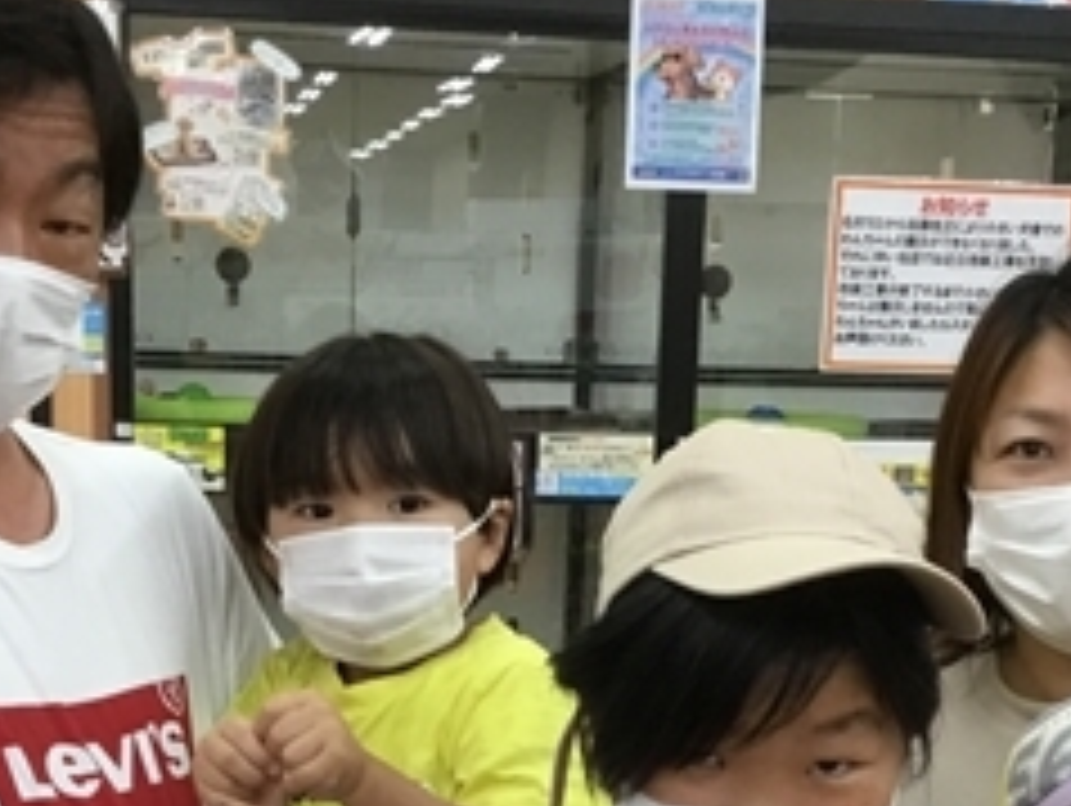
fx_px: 2416
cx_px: 495
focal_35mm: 78
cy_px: 959
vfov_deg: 18.0
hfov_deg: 25.0
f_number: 2.4
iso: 64
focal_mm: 3.3
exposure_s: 1/33
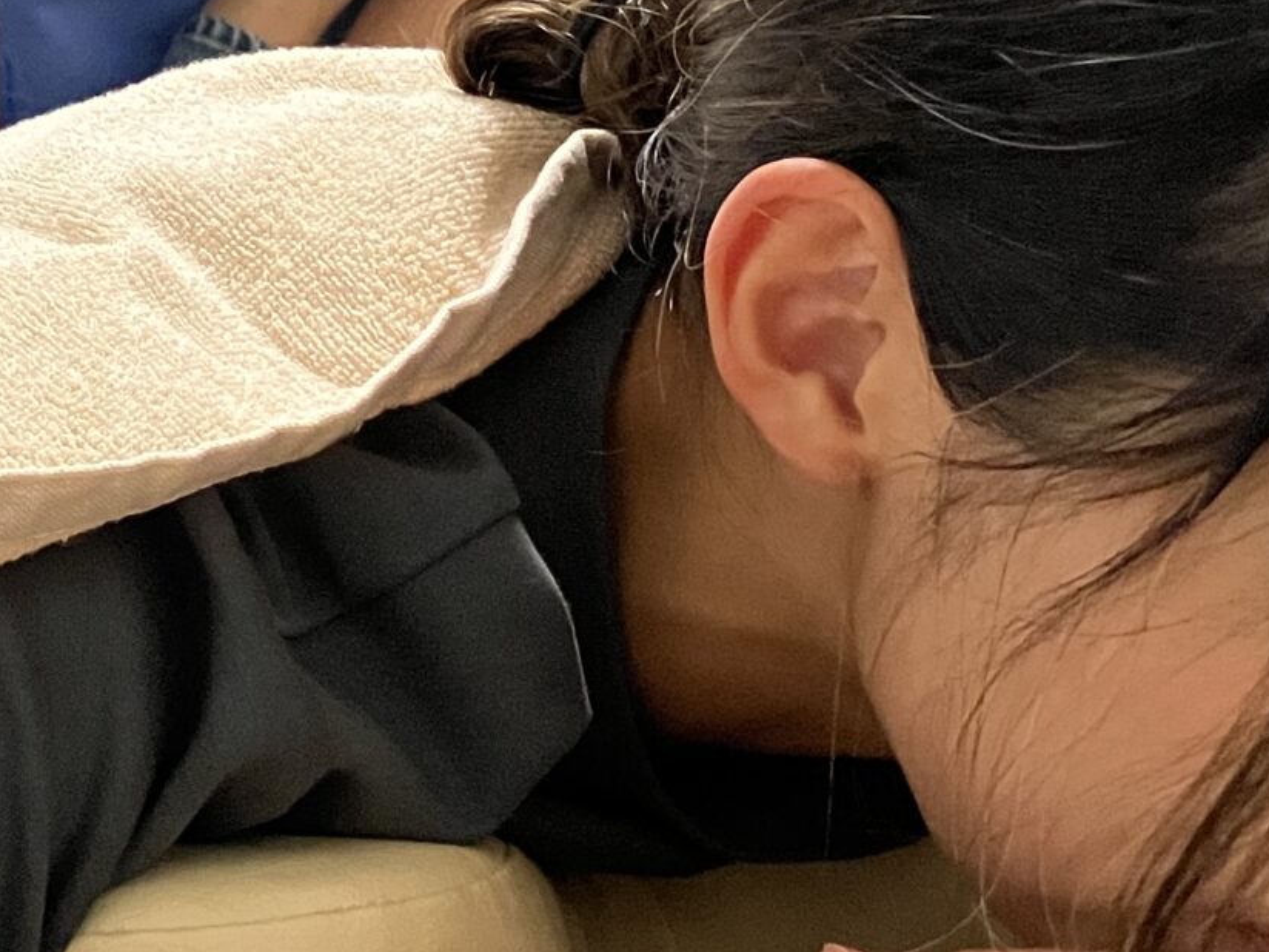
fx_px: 3189
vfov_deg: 16.6
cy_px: 18
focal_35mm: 87
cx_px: -102
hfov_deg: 21.4
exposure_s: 1/55
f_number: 1.8
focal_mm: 3.99
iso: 320
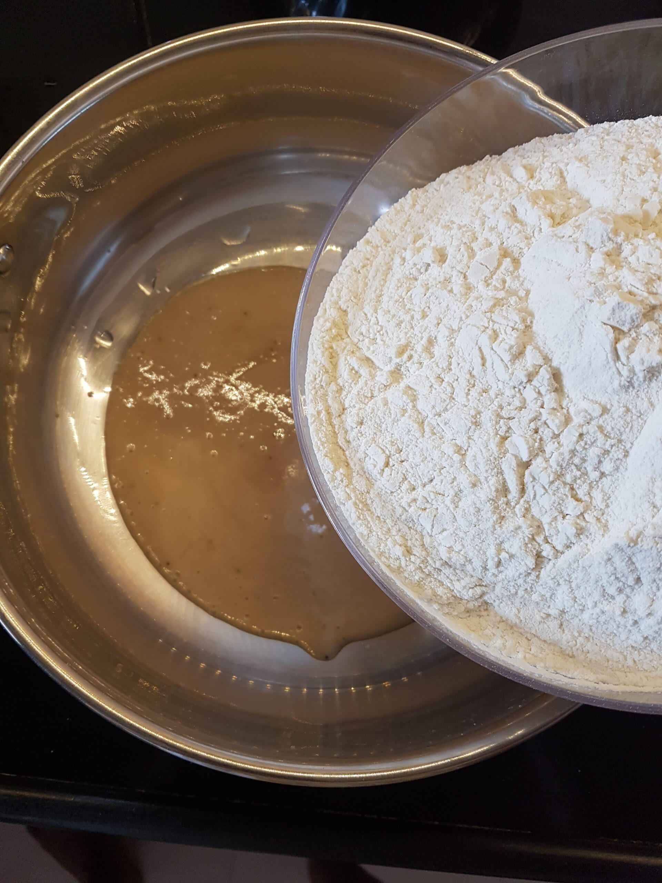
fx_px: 663
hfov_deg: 53.1
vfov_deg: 67.3
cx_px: 331
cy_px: 442
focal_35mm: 26
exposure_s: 1/50
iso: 80
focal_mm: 4.2
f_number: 1.7
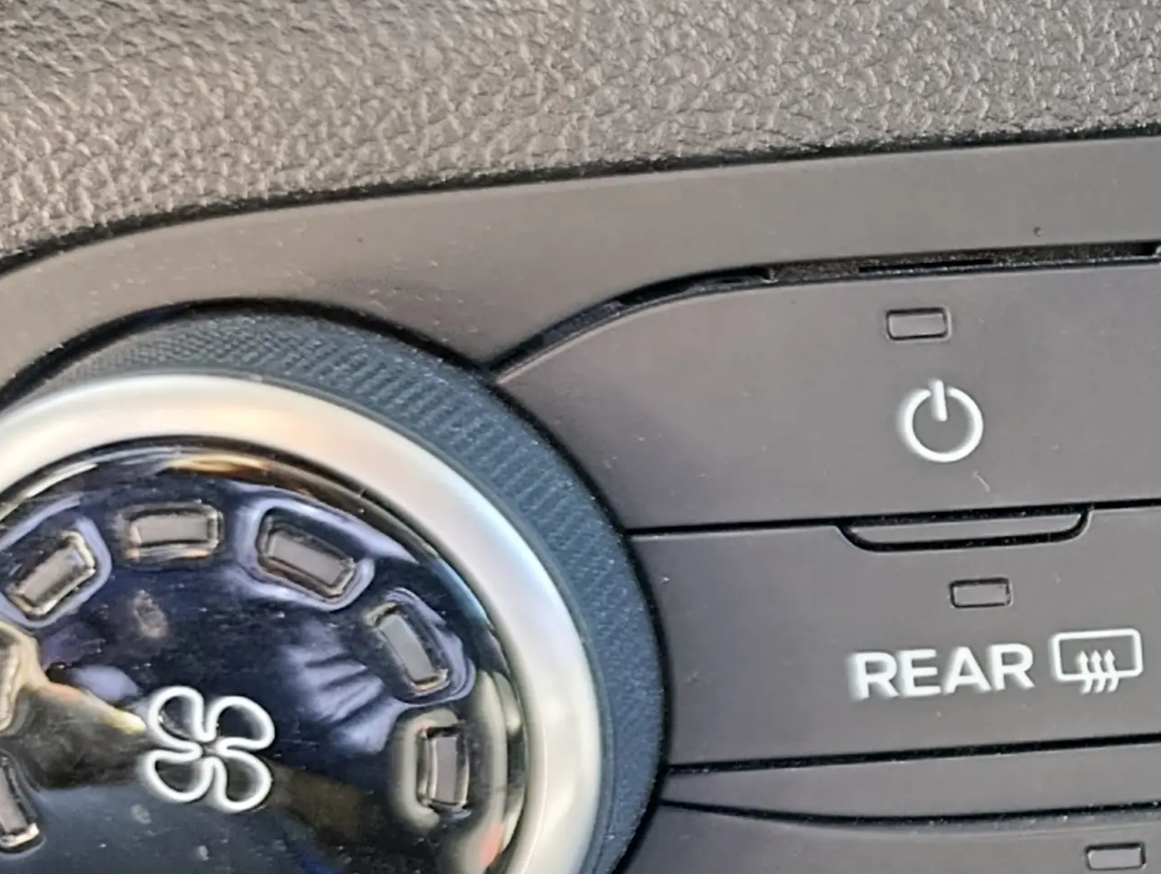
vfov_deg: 21.3
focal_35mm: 69
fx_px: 2318
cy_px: 544
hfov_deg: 24.3
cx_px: 1537
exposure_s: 1/50
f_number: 1.65
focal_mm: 6.11
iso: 950
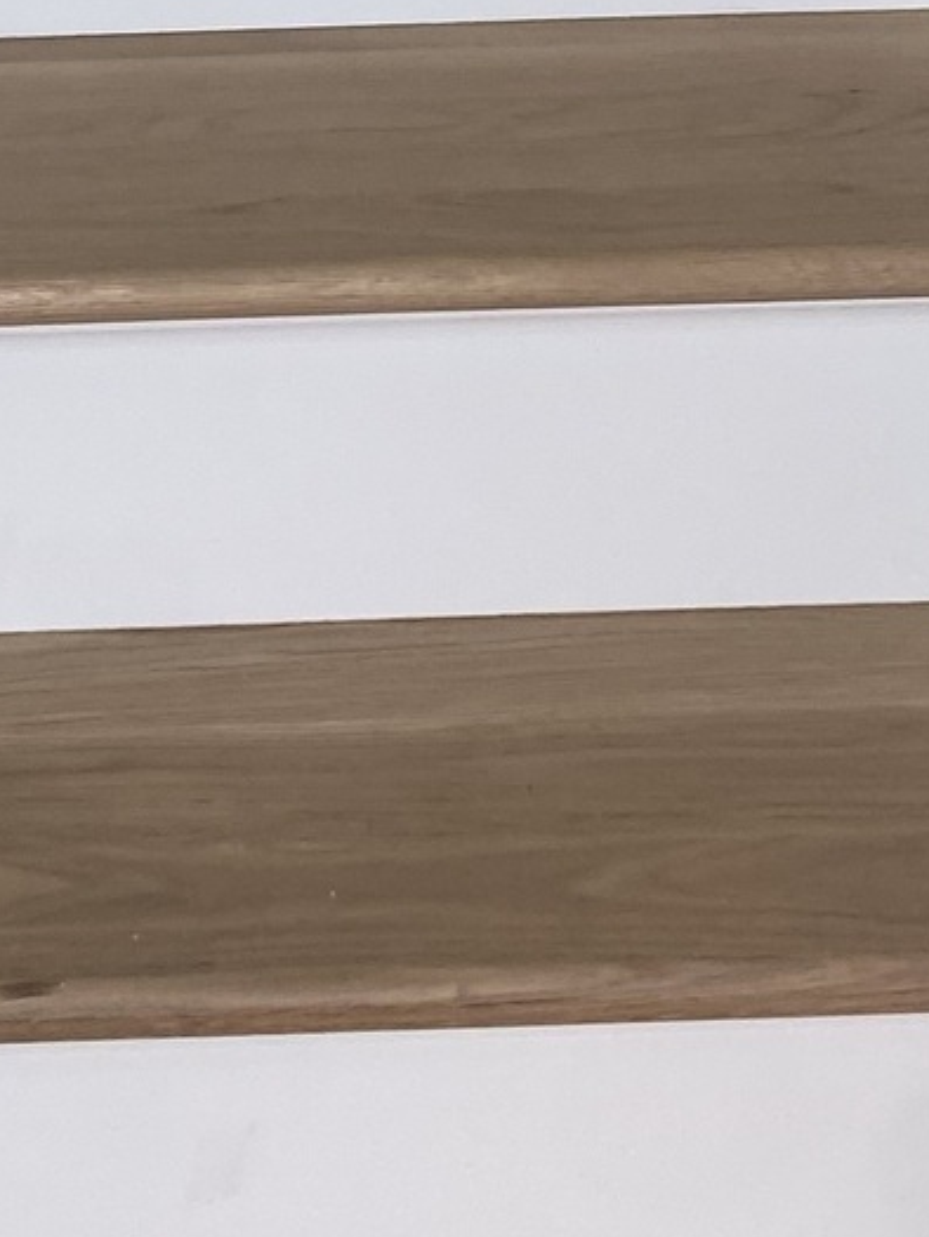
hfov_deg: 13.0
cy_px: -1176
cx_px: 243
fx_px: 4078
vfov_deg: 14.5
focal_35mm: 114
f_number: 1.8
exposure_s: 1/121
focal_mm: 4.25
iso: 40
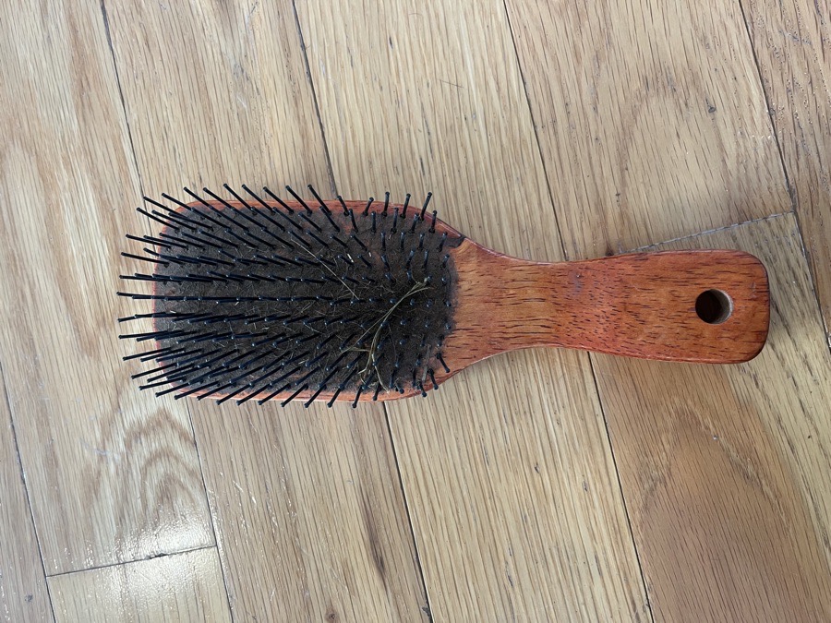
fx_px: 624
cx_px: 416
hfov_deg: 67.3
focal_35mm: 26
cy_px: 312
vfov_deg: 53.1
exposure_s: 1/60
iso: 125
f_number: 1.6
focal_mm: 5.1
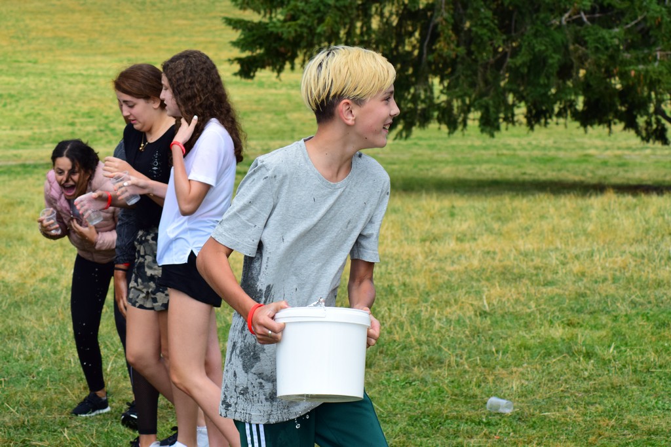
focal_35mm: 128
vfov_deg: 10.8
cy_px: 224
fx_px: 2377
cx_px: 336
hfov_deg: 16.1
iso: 800
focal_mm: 85
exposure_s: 1/1000
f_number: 9
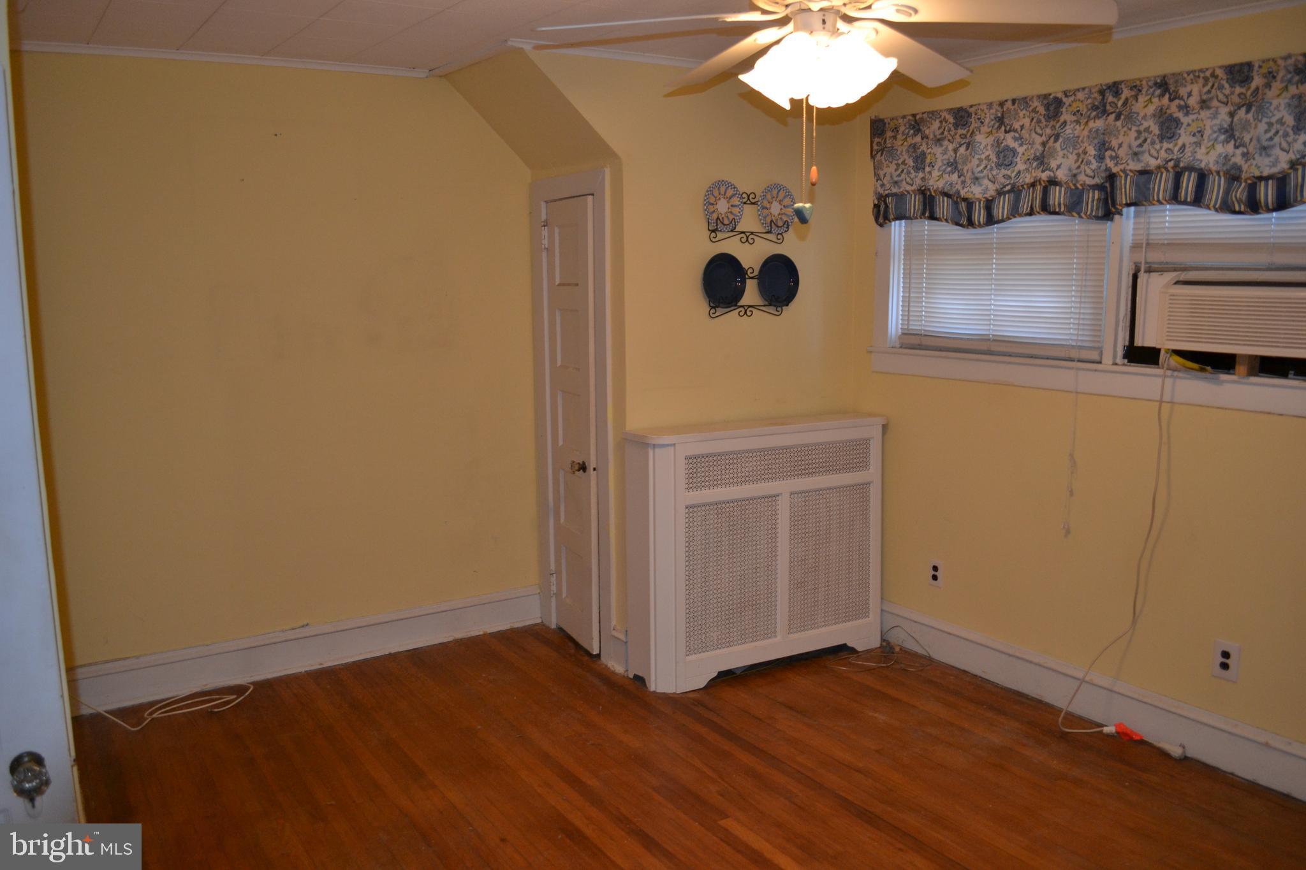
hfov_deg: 67.4
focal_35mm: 27
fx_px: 979
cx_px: 653
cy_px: 435
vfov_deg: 47.9
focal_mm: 18
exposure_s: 1/60
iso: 560
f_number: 3.5
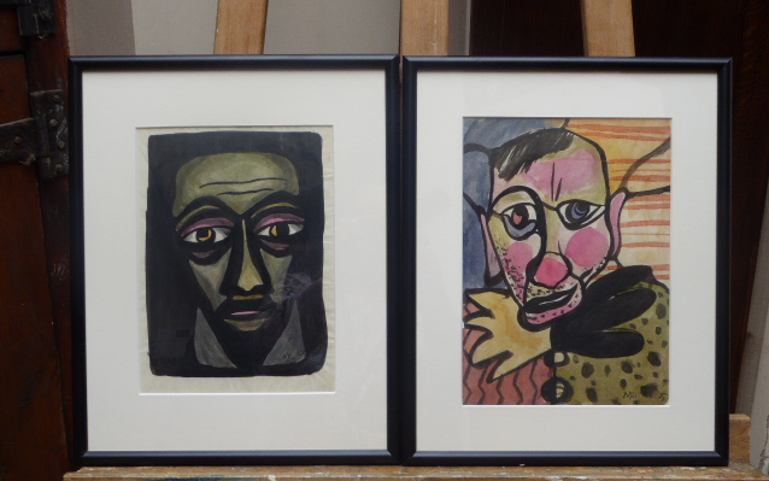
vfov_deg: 25.8
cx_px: 384
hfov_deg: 40.3
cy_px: 285
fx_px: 1048
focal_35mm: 50
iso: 100
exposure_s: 1/80
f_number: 4
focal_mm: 8.4
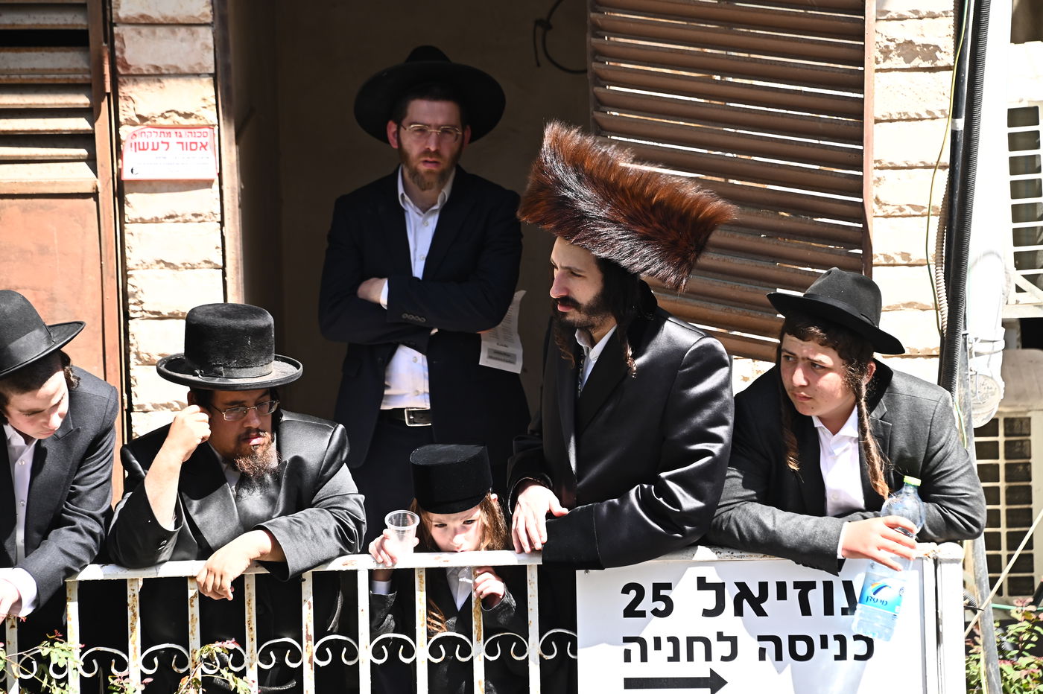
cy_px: 347
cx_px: 522
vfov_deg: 6.5
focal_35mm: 210
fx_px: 6081
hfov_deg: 9.8
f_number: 9
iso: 320
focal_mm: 210
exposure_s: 1/160
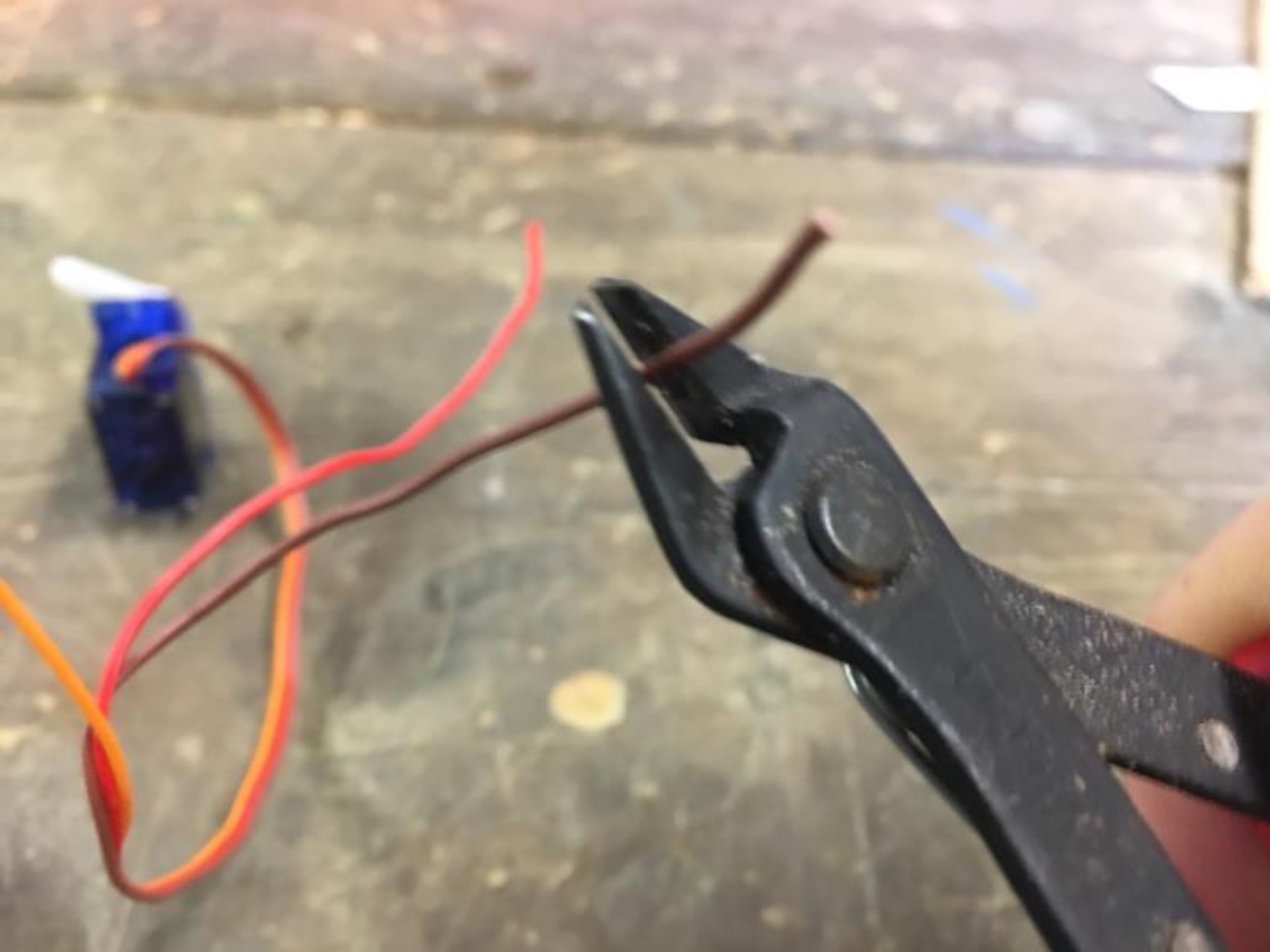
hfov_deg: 61.7
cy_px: 476
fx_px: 1064
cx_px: 635
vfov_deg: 48.2
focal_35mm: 29
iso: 100
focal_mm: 4.15
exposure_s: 1/15
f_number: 2.2
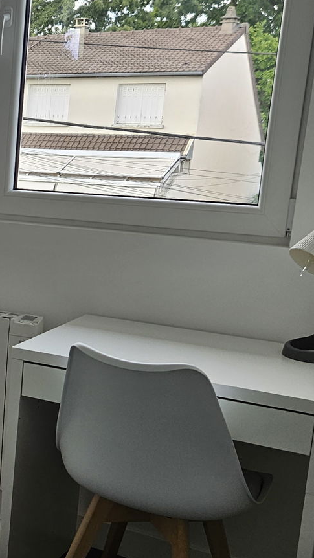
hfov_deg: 17.2
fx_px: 918
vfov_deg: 33.8
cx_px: -177
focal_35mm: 62
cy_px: 324
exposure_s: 1/208
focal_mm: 5.4
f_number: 1.8
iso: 40
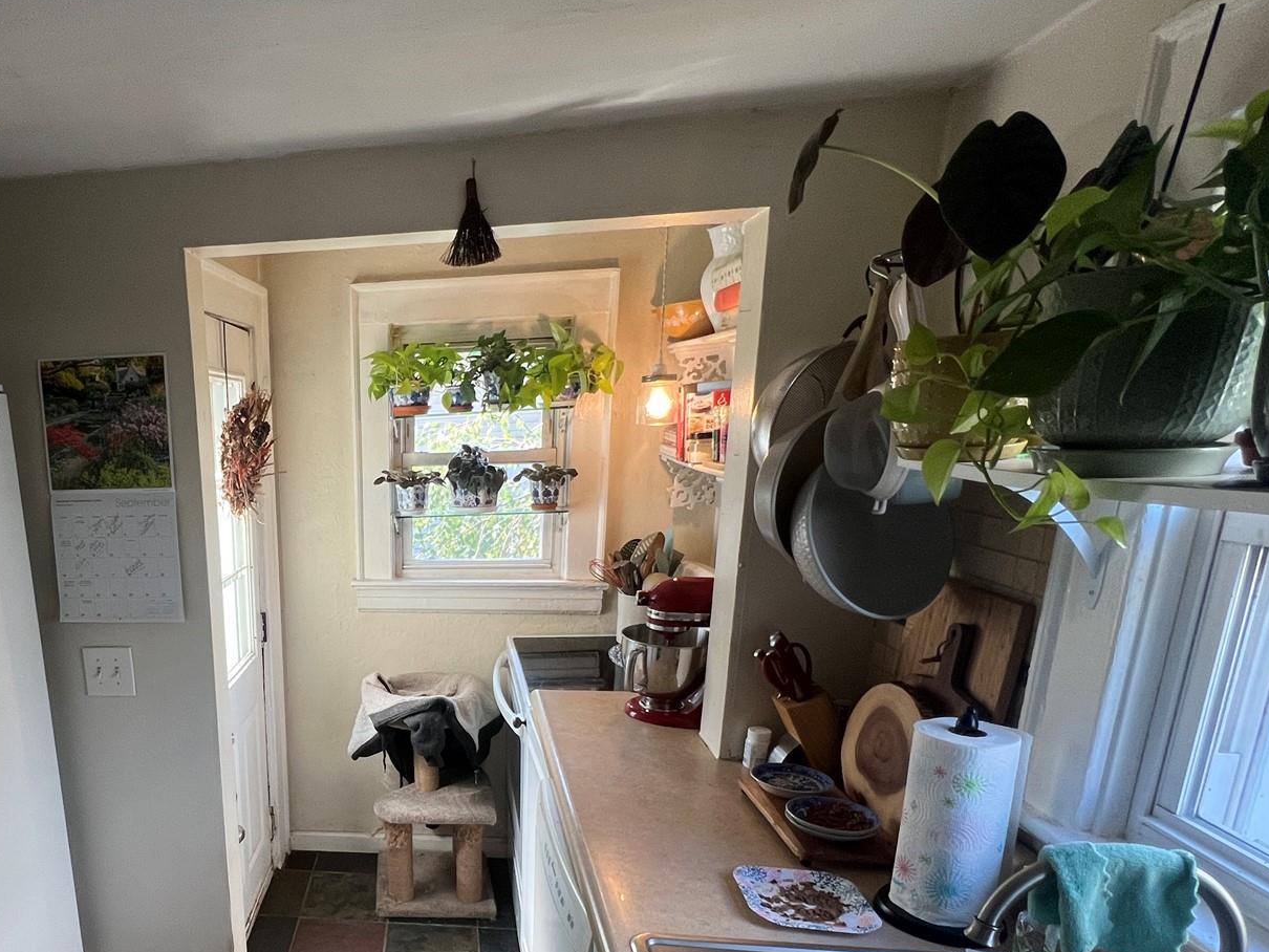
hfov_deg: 70.3
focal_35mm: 22
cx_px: 289
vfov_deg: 59.3
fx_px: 807
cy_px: 657
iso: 160
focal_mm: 1.57
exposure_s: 1/120
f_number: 1.8
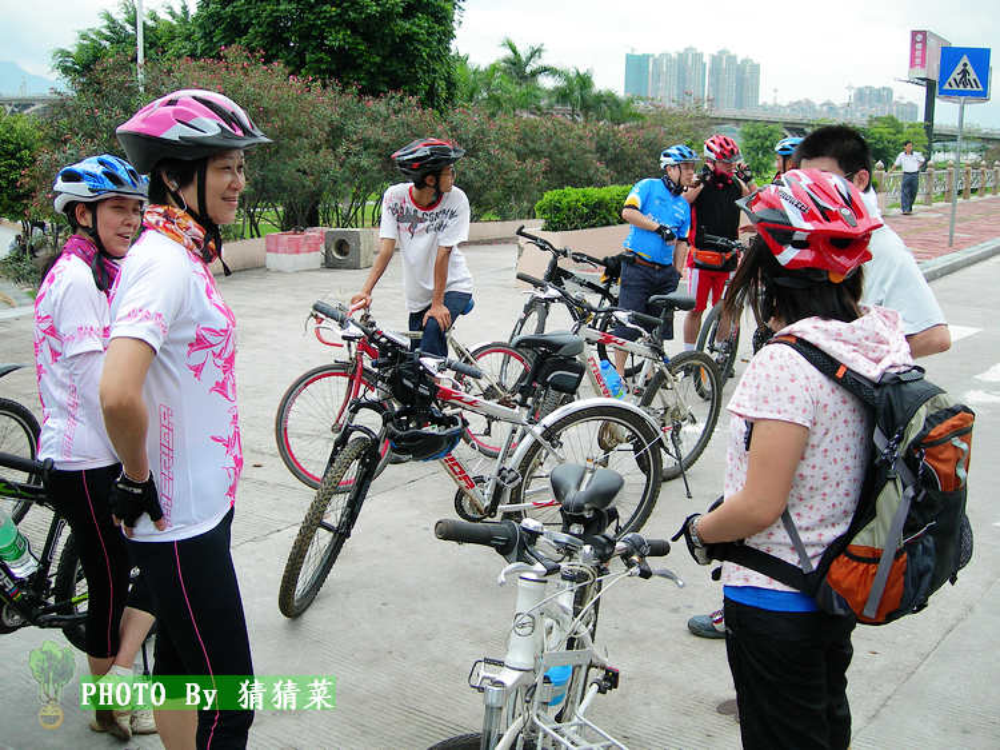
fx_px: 1097
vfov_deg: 37.7
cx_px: 500
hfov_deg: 49.0
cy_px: 375
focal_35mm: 38
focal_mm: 7.8
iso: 50
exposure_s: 1/278
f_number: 2.8
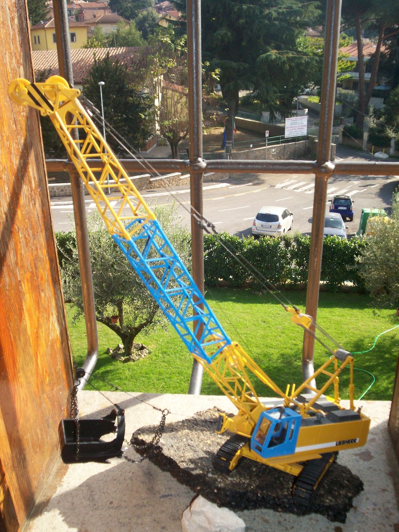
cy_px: 266
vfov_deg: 51.4
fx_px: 553
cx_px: 200
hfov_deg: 39.7
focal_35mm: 36
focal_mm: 5.9
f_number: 4.5
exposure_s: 1/195
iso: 100
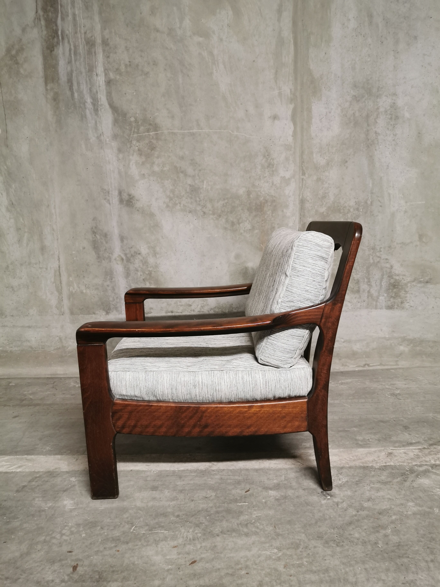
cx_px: 220
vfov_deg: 65.3
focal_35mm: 27
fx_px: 458
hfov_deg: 51.4
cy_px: 294
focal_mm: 5.58
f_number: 1.8
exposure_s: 1/33.3
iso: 320
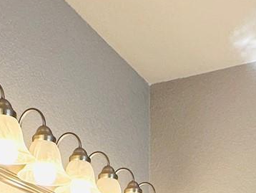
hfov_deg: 24.2
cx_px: 178
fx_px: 592
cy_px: 473
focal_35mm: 80
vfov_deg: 13.3
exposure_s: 1/120
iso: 50
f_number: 2.2
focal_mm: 2.22
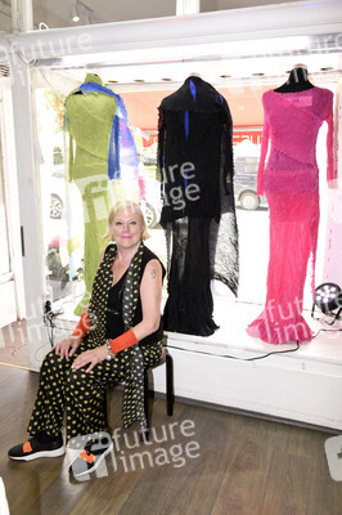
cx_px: 171
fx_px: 428
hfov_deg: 43.5
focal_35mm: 30
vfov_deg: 62.0
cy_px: 258
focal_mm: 30
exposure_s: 1/160
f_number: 6.3
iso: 1600
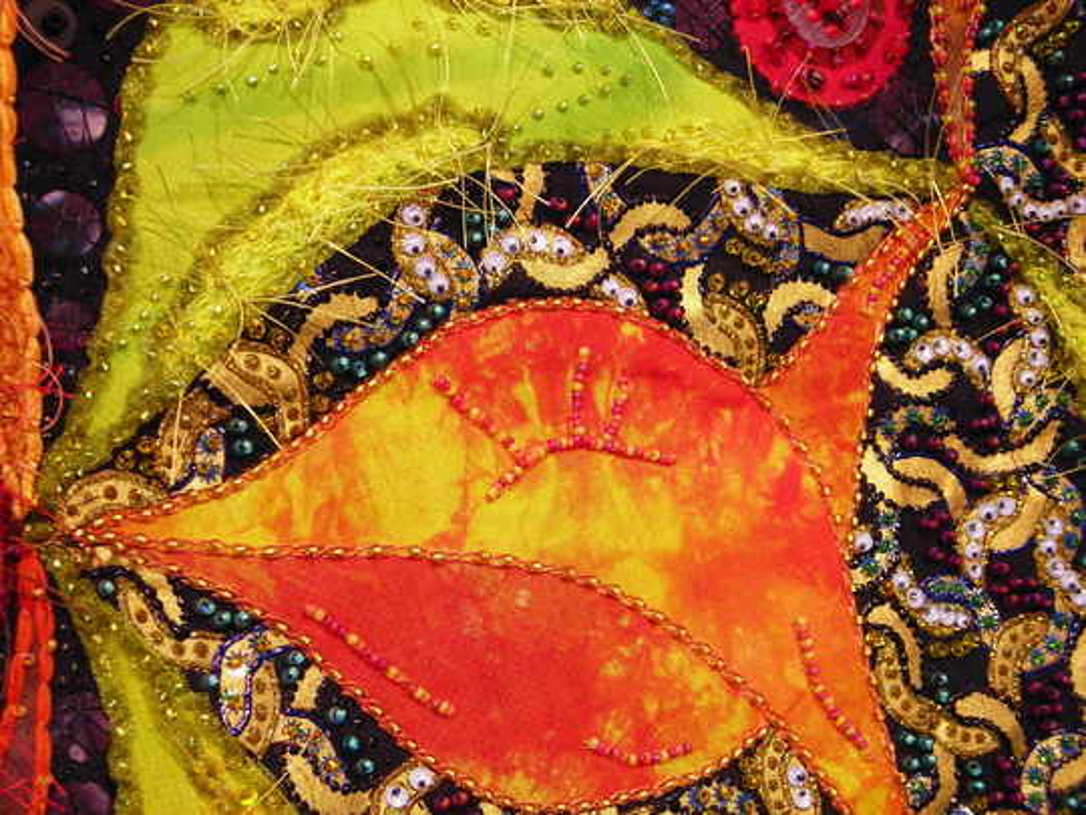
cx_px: 543
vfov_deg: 22.6
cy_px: 408
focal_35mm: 65
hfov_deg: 29.8
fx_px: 2039
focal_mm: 10.8
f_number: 3.9
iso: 100
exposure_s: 1/2.5
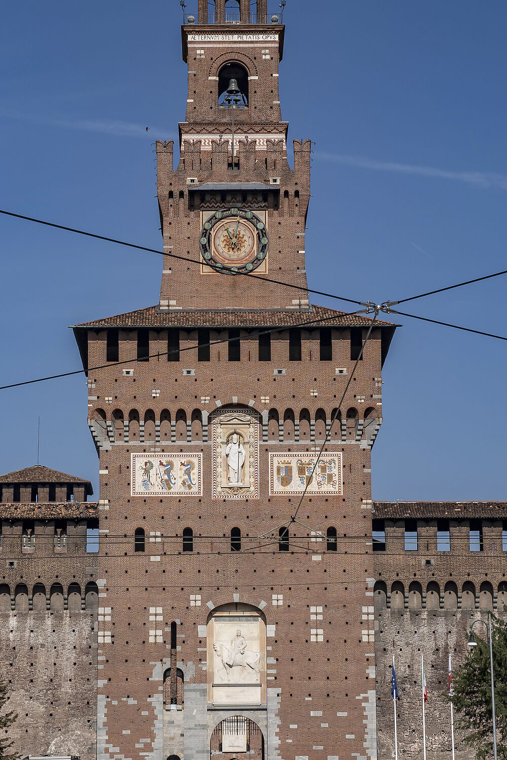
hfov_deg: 13.4
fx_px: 2159
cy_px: 425
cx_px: 231
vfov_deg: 20.0
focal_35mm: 102
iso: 100
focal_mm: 42.5
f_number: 8
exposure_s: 1/500
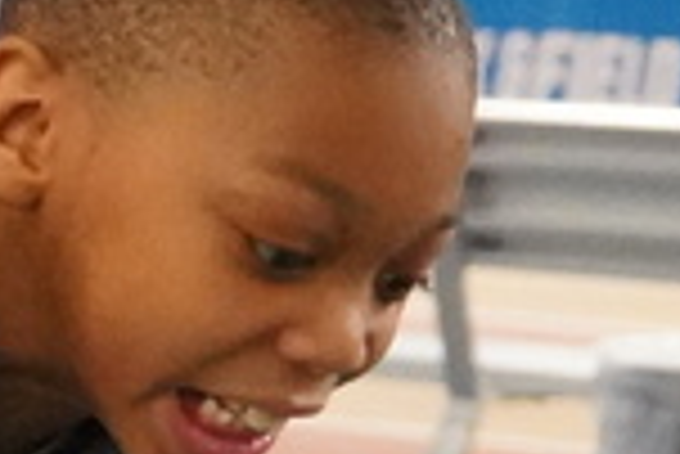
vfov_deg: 3.7
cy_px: 982
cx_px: -806
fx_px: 6901
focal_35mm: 365
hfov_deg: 5.5
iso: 32000
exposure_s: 1/3200
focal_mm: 54
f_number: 5
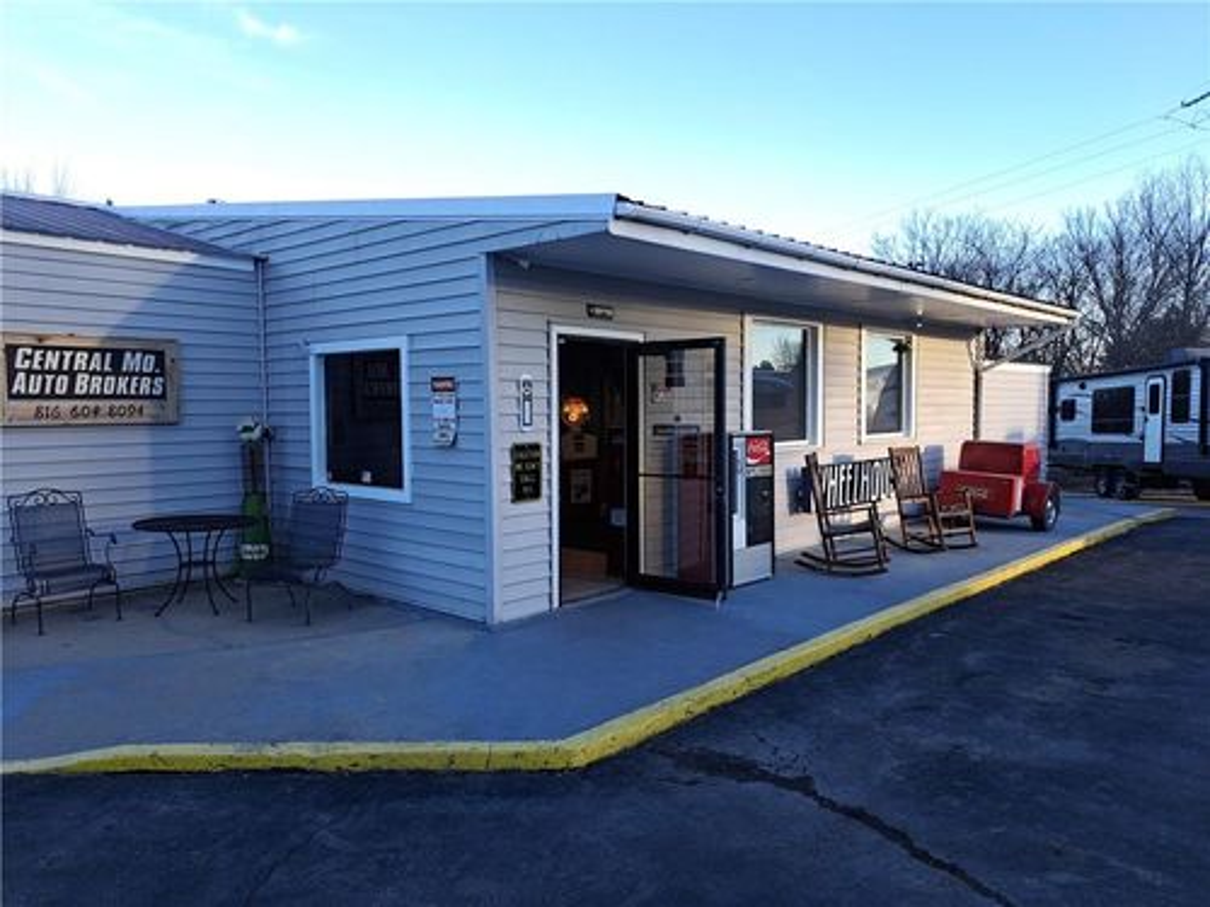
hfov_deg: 71.6
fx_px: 839
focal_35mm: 24
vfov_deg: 56.8
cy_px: 454
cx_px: 605
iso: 50
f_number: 1.8
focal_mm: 5.23
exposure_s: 1/370
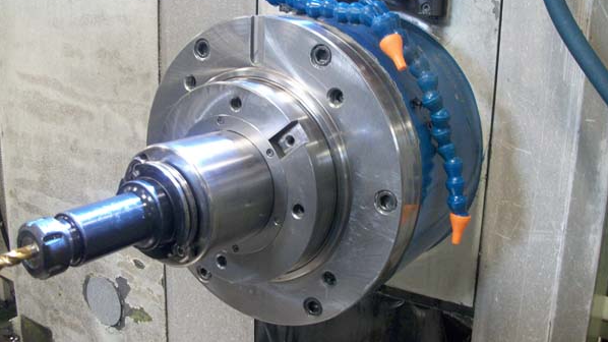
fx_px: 564
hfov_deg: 56.6
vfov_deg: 33.6
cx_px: 304
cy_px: 149
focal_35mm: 35
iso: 231
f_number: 2.9
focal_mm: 5.7
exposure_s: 1/8
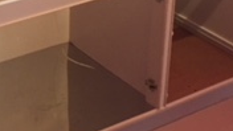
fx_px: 710
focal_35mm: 115
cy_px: -5
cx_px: 58
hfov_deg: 18.5
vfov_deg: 10.4
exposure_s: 1/30
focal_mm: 4.15
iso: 250
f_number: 2.2
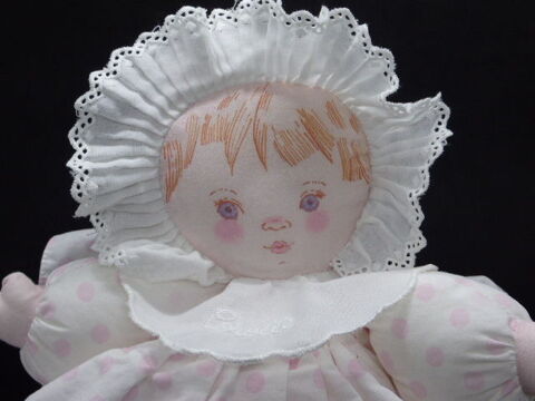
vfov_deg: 25.7
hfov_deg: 33.8
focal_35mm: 57
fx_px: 881
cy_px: 200
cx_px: 268
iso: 160
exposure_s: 1/60
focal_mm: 9.7
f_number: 4.6
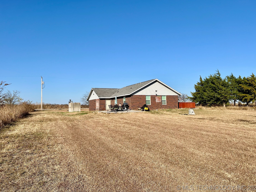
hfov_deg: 65.3
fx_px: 200
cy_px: 94
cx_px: 129
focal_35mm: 27
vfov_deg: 51.4
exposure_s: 1/5587
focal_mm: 5.7
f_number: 1.5
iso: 50
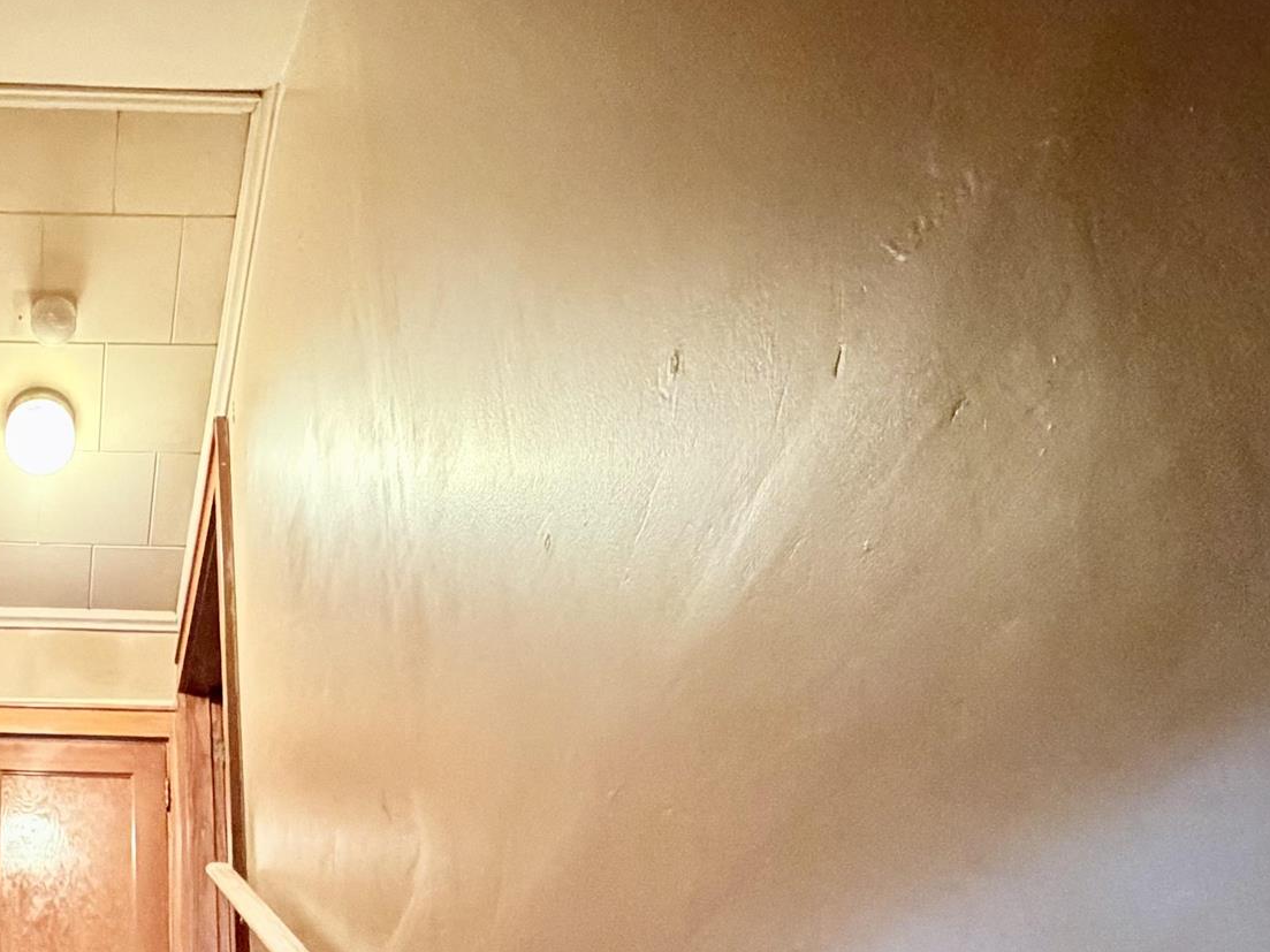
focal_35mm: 39
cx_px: 64
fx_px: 1431
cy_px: 1174
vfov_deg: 30.6
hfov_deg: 42.7
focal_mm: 2.22
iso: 1250
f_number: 2.2
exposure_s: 1/40
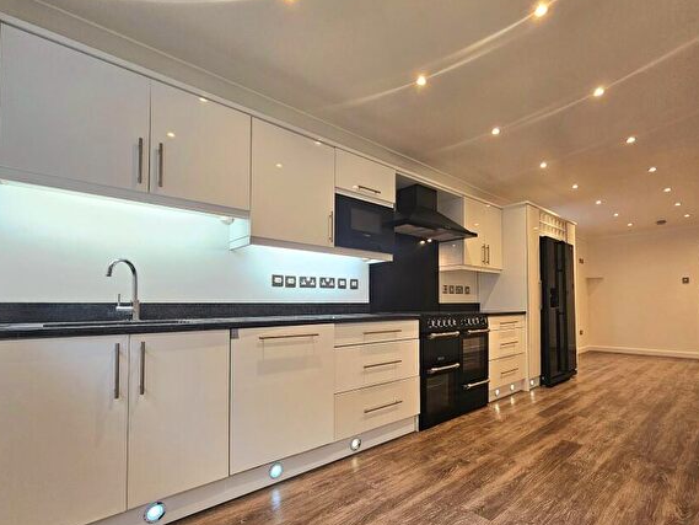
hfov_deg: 93.9
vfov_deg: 77.8
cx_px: 399
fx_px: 323
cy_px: 292
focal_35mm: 16
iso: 125
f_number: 2.2
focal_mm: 2.2
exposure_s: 1/71.4
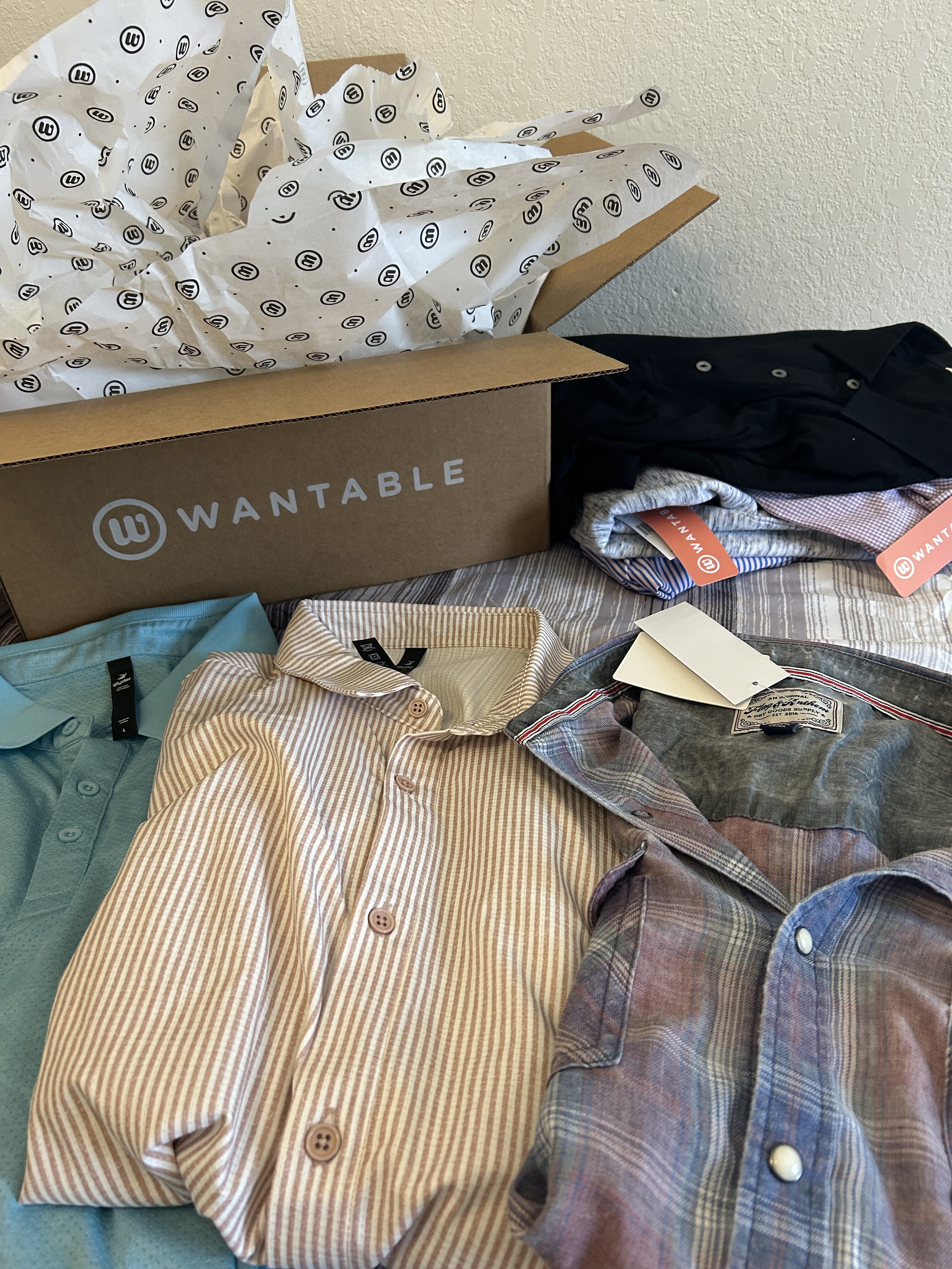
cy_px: 634
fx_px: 953
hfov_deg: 53.1
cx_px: 476
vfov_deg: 67.3
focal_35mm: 26
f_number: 1.5
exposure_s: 1/60
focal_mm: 5.7
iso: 160
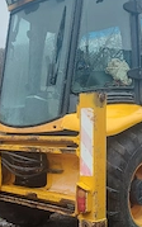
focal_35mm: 57
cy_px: 159
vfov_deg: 35.2
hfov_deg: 22.7
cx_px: 57
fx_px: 353
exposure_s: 1/50
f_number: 1.8
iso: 40
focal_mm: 5.23
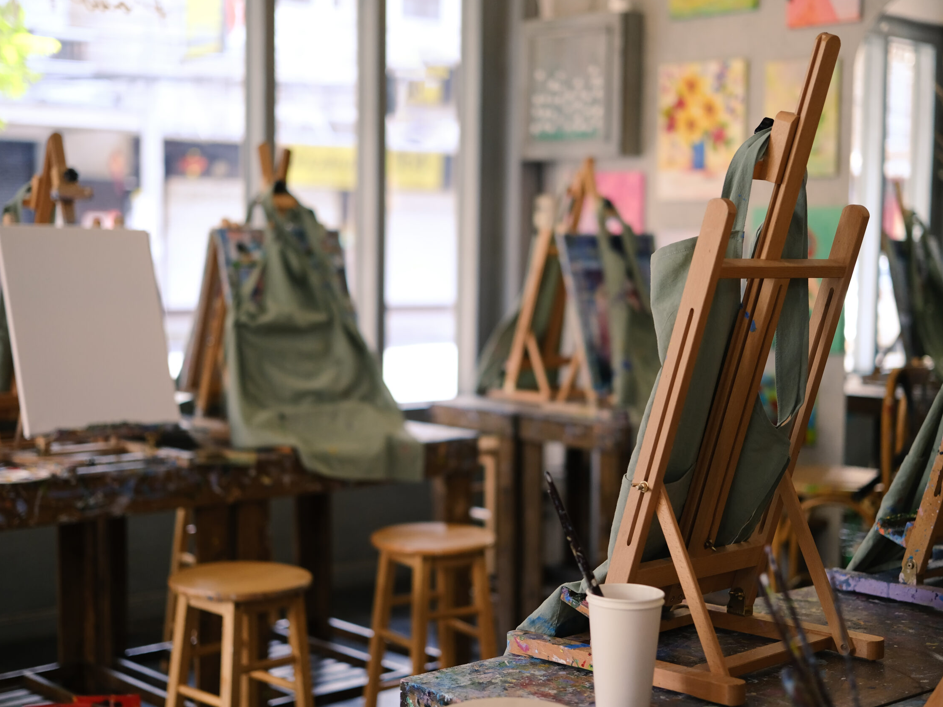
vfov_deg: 26.6
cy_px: 351
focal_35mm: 55
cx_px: 490
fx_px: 1498
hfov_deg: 34.9
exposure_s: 1/1000
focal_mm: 33
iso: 640
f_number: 1.4
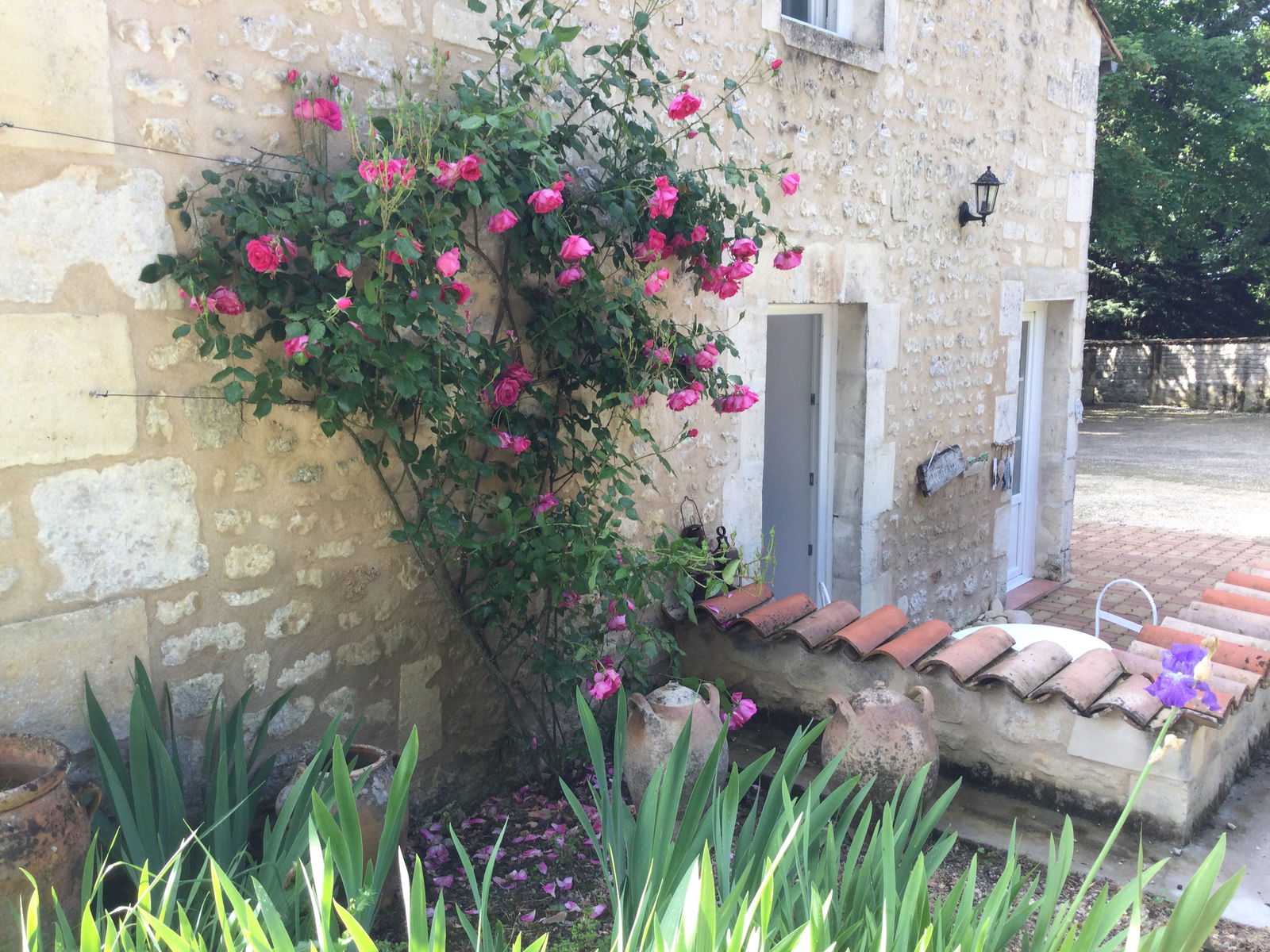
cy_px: 476
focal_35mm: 31
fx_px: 1137
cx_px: 635
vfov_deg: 45.4
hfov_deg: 58.4
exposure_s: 1/123
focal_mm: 3.3
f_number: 2.4
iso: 25
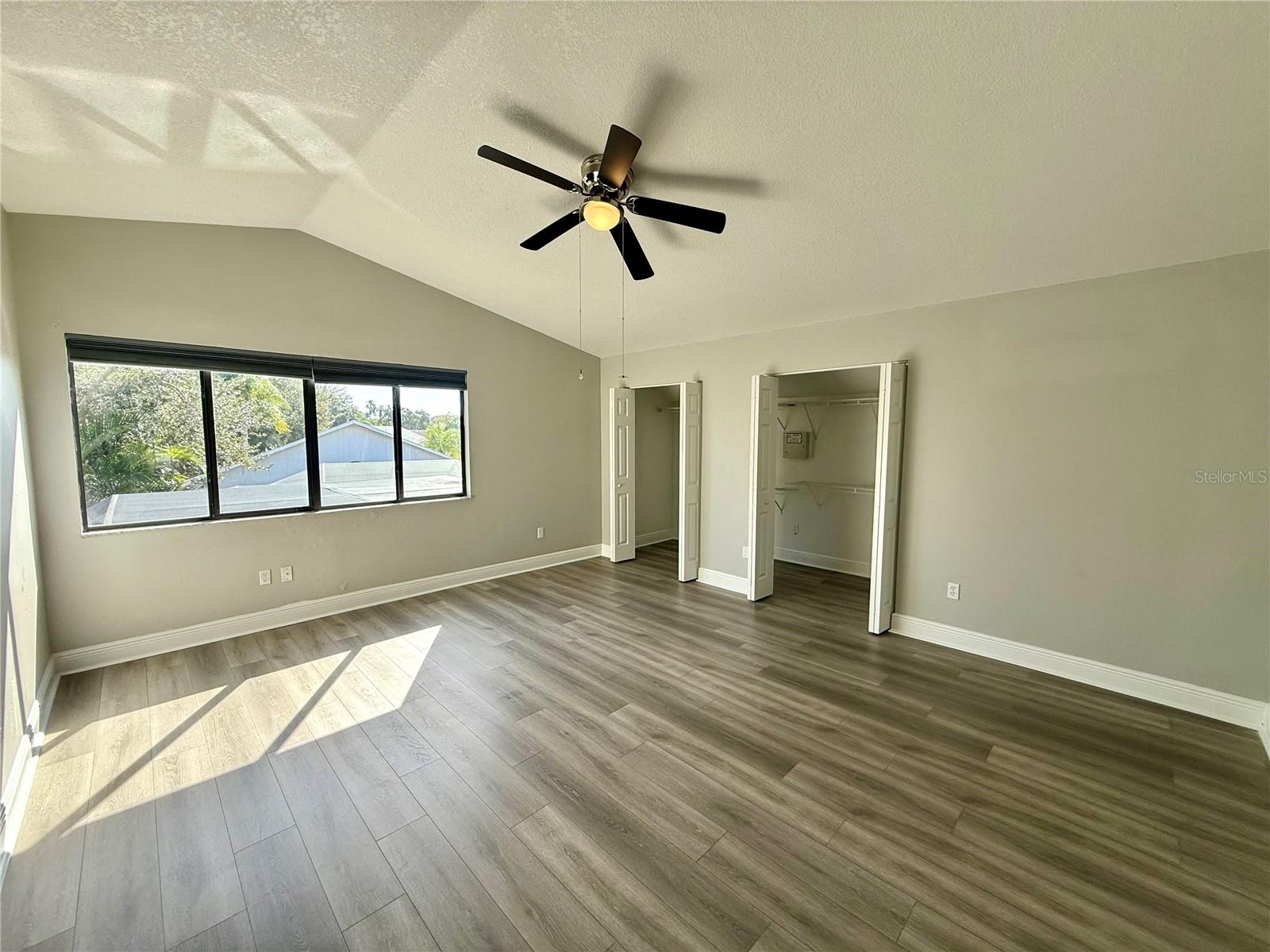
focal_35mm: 14
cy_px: 476
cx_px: 635
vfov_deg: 85.7
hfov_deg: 102.1
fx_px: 514
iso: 64
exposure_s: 1/338
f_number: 2.2
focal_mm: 2.22
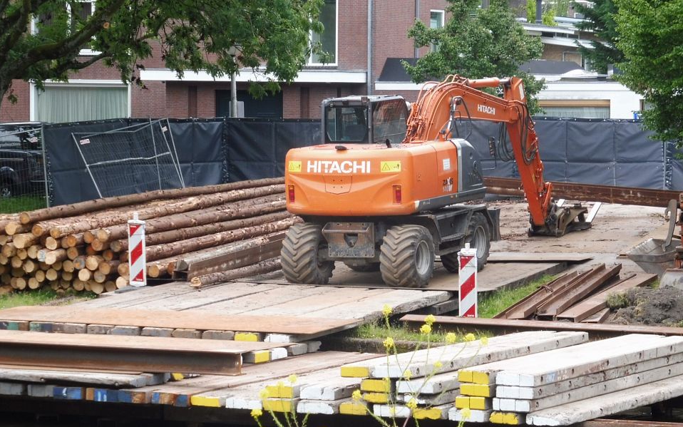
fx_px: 2886
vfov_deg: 8.5
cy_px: 238
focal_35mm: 155
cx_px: 342
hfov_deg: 13.5
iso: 160
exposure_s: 1/100
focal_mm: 24.4
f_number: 6.3
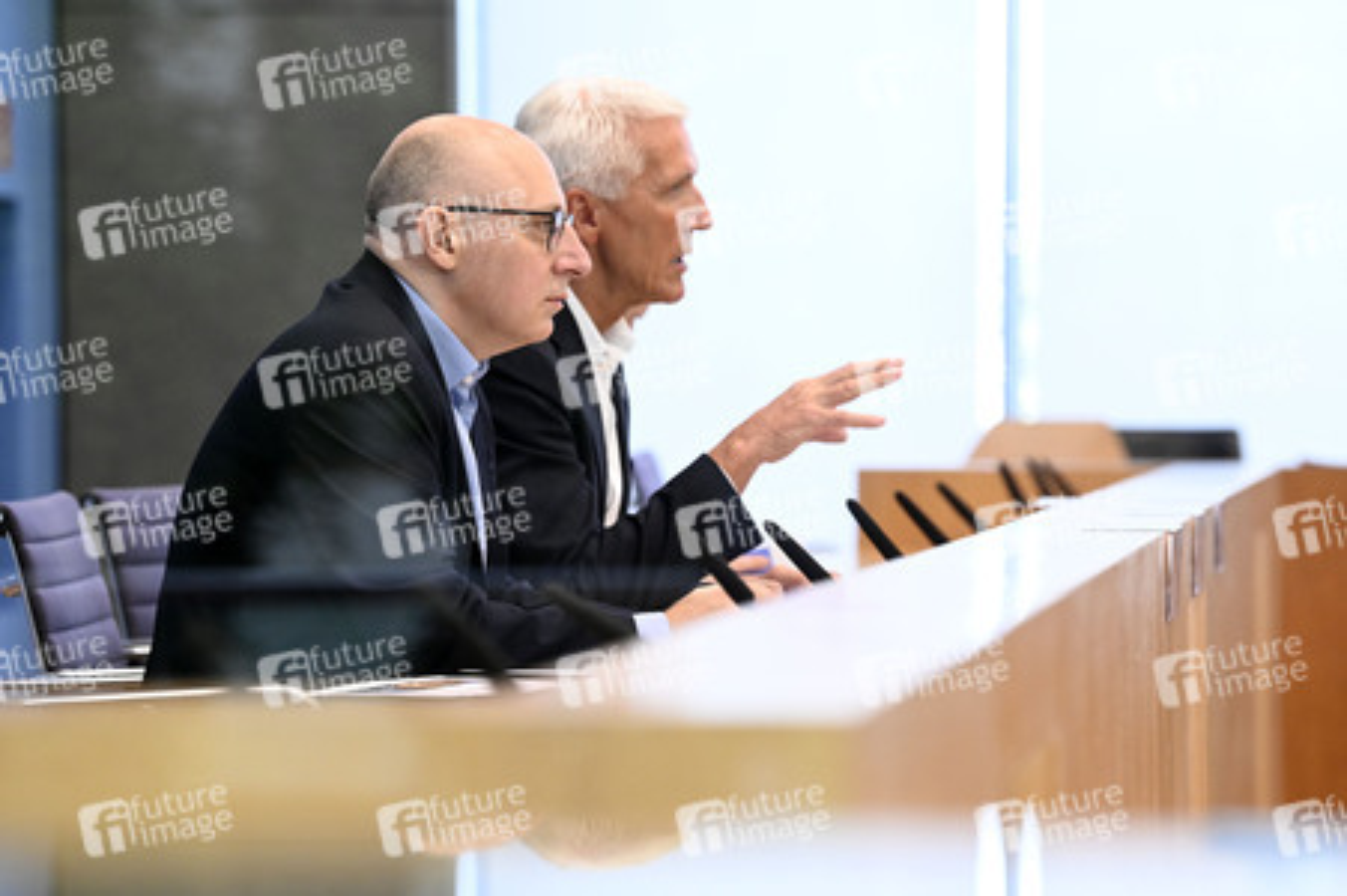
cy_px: 448
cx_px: 674
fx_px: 6917
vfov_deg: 7.4
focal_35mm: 185
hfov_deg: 11.1
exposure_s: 1/500
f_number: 5
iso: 3200
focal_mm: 185
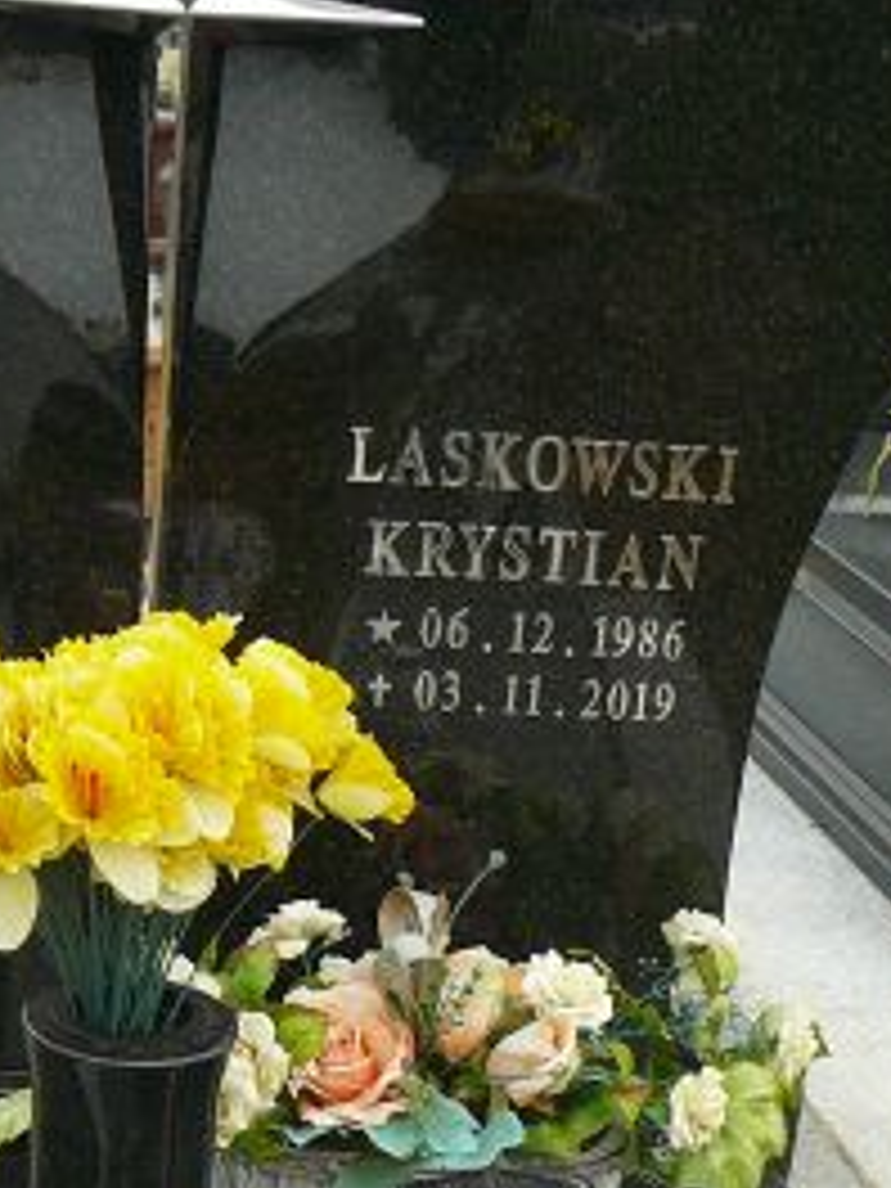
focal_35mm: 85
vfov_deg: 21.9
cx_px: 378
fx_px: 2917
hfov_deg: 17.4
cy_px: 1274
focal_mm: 5.2
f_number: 2.8
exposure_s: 1/60
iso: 100
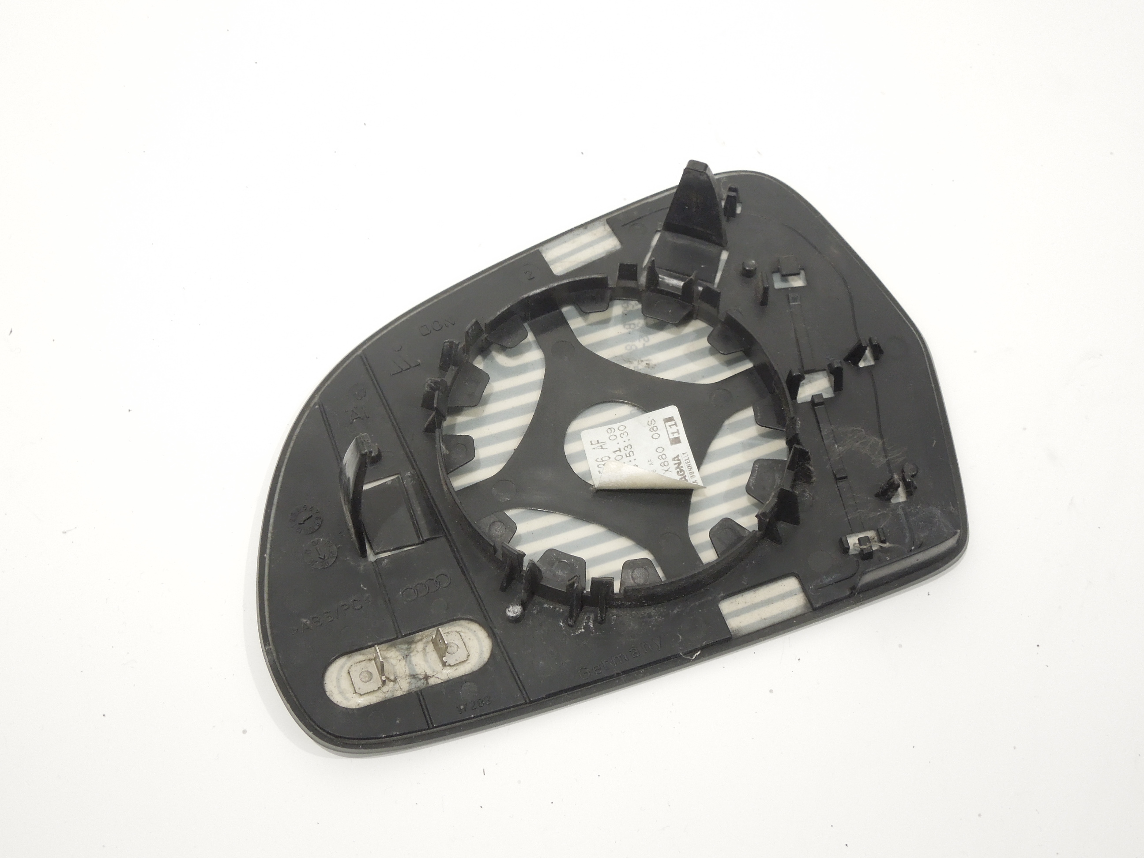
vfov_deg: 33.6
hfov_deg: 43.9
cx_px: 572
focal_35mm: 43
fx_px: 1421
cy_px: 429
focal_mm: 7.8
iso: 400
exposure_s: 1/30
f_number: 3.9
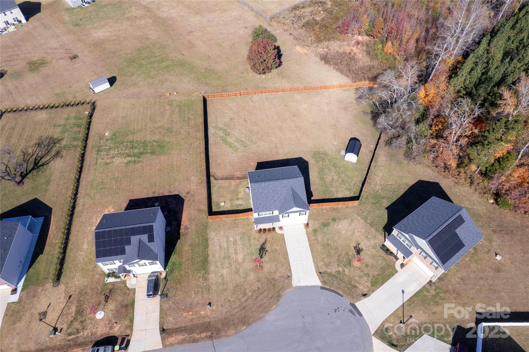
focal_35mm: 22
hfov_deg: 78.6
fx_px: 323
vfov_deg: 57.2
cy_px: 176
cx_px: 264
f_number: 2.8
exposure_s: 1/1250
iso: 100
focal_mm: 8.38
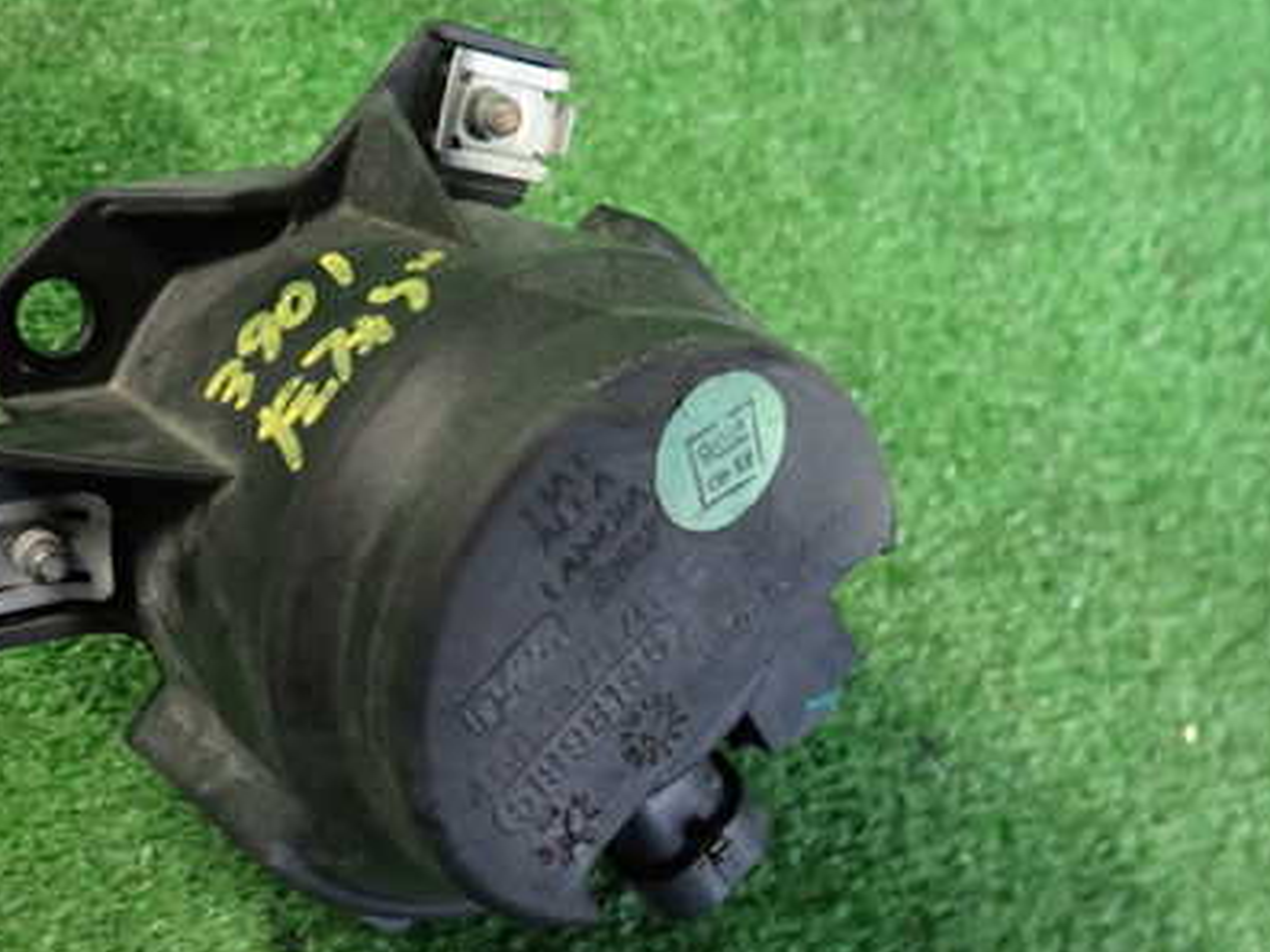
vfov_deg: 37.5
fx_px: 1394
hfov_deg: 48.2
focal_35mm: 38
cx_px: 428
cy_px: 585
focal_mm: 4.5
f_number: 2
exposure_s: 1/30
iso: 400
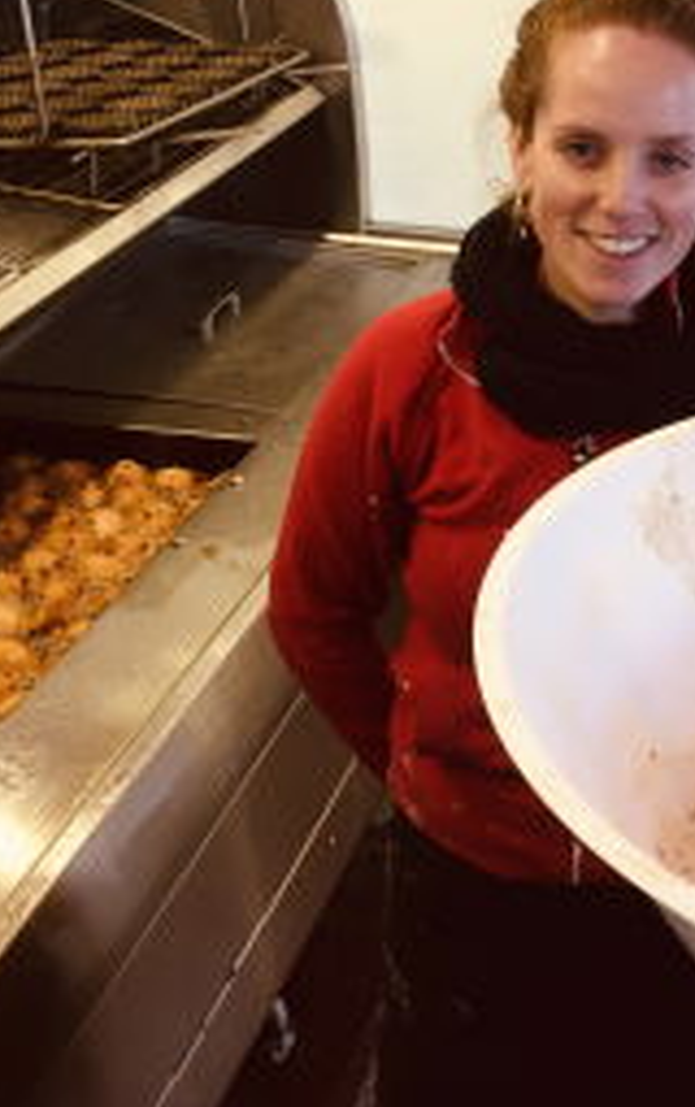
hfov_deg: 27.0
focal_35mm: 45
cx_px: 706
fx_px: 1360
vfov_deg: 44.3
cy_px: 510
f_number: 2.2
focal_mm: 4.15
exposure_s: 1/33
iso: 64
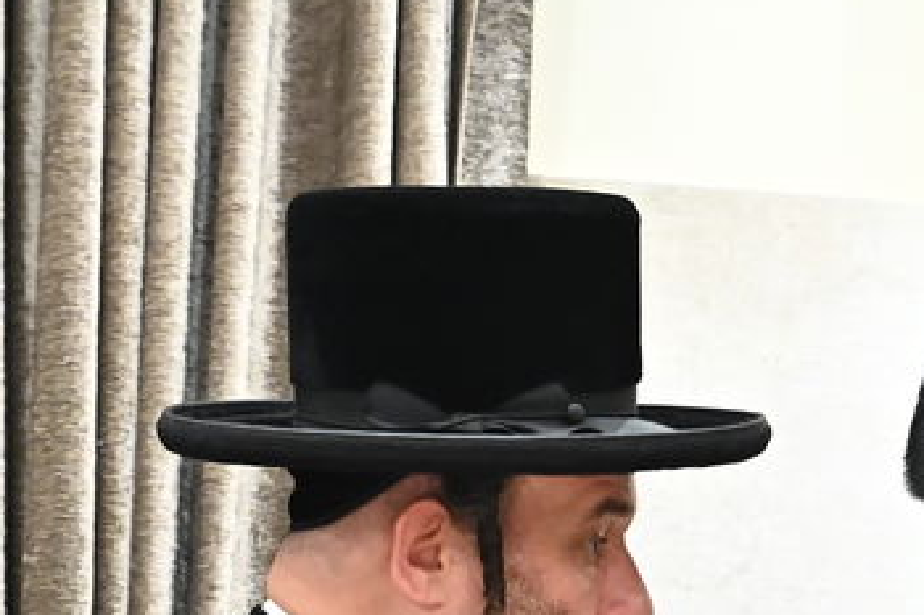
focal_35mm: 116
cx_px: 768
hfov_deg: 17.5
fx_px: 2976
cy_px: 1132
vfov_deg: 11.0
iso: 3200
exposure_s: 1/200
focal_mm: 29
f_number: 3.2
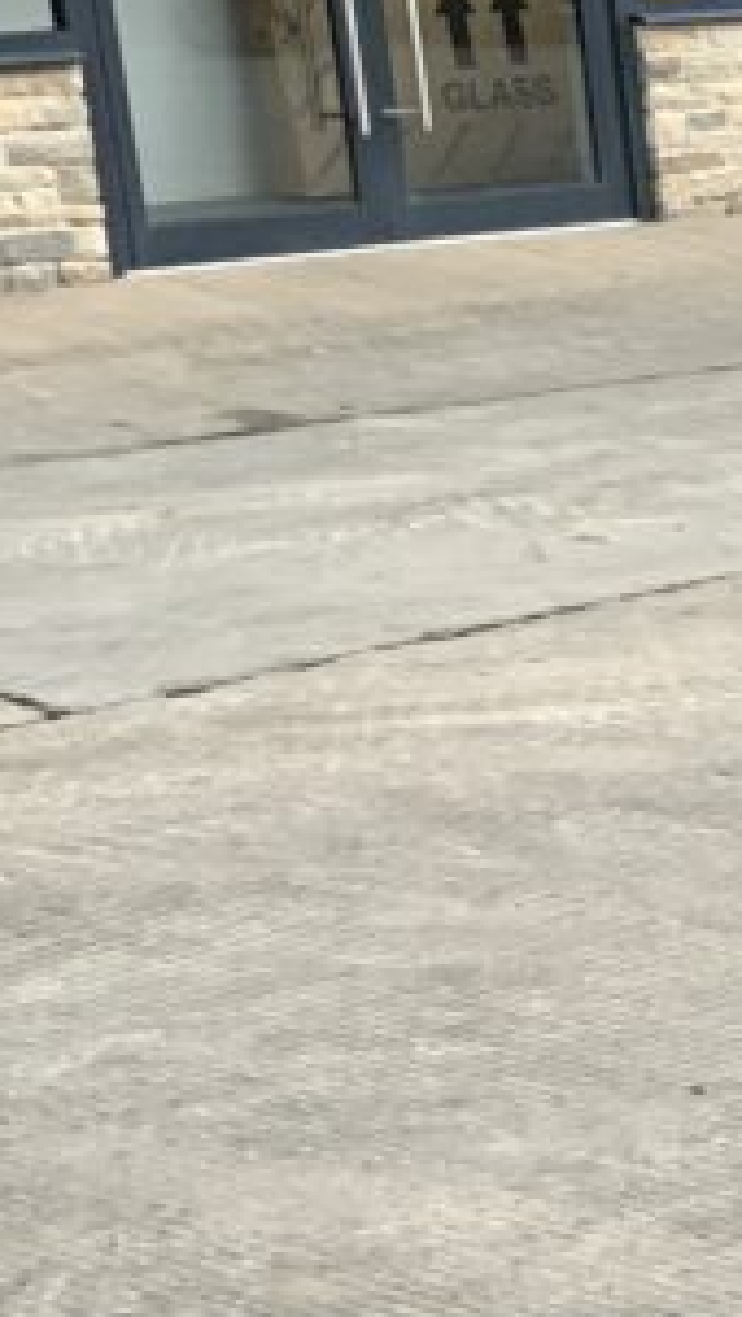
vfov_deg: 19.4
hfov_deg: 10.1
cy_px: 1300
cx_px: 1667
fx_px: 3741
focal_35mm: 107
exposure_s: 1/759
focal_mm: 3
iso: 16
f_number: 1.8
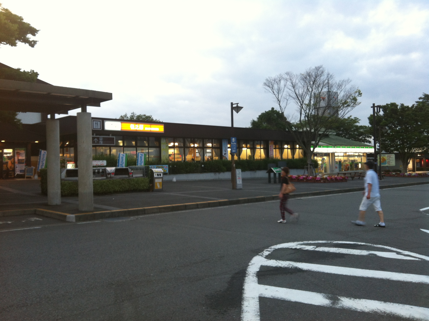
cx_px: 214
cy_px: 160
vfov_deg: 40.6
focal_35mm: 35
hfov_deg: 52.7
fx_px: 433
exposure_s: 1/17
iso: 80
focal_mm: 3.85
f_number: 2.8
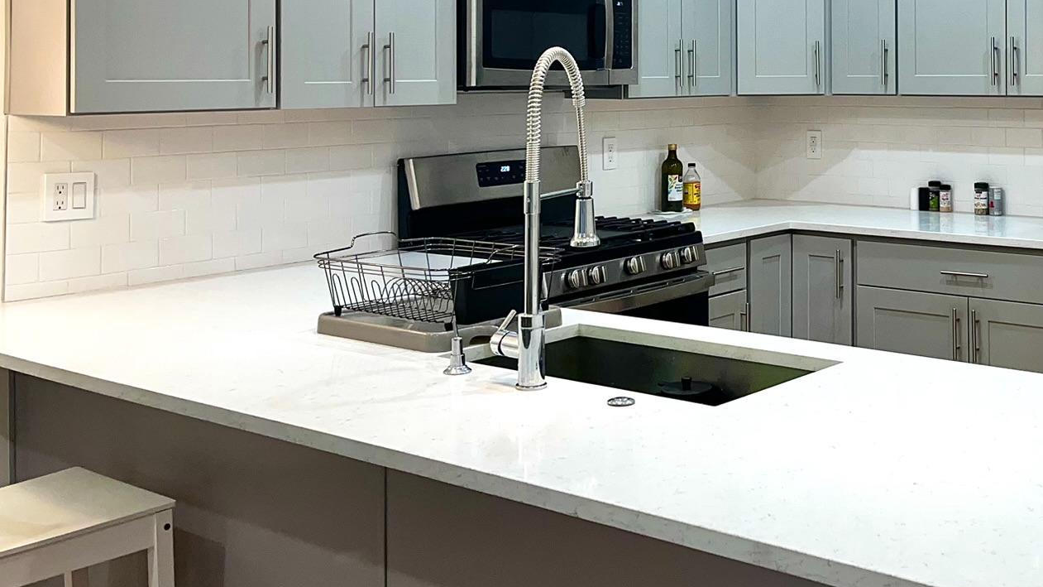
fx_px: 1272
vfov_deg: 25.1
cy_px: 51
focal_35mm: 46
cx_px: 781
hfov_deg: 43.2
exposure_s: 1/120
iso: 100
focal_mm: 5.1
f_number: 1.6
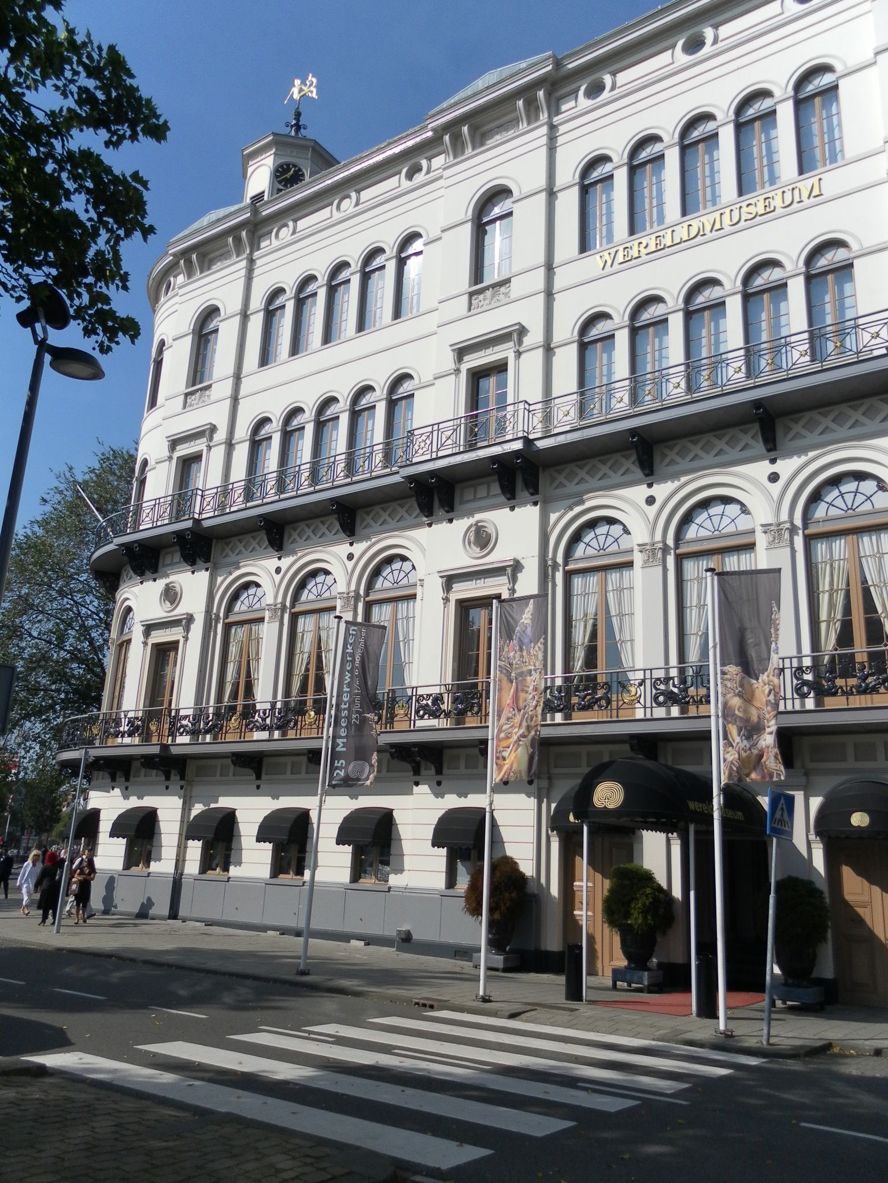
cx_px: 444
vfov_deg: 63.4
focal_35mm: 28
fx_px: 958
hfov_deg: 49.7
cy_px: 592
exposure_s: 1/250
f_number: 8
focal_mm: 4.9
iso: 80
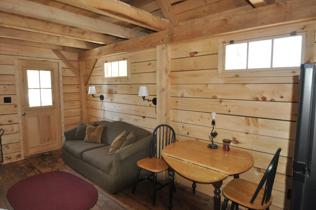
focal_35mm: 20
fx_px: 171
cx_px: 158
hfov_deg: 85.5
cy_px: 105
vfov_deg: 63.1
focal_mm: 13
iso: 800
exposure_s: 1/60
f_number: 3.8
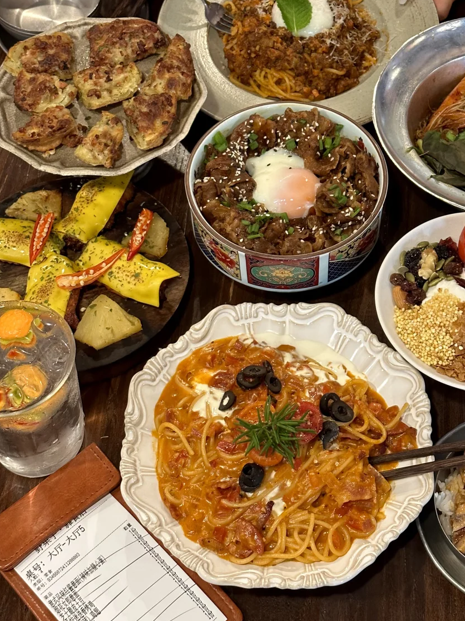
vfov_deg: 31.1
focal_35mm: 62
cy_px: 232
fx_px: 1111
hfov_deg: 23.6
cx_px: 284
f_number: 1.78
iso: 320
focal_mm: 6.86
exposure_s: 1/33
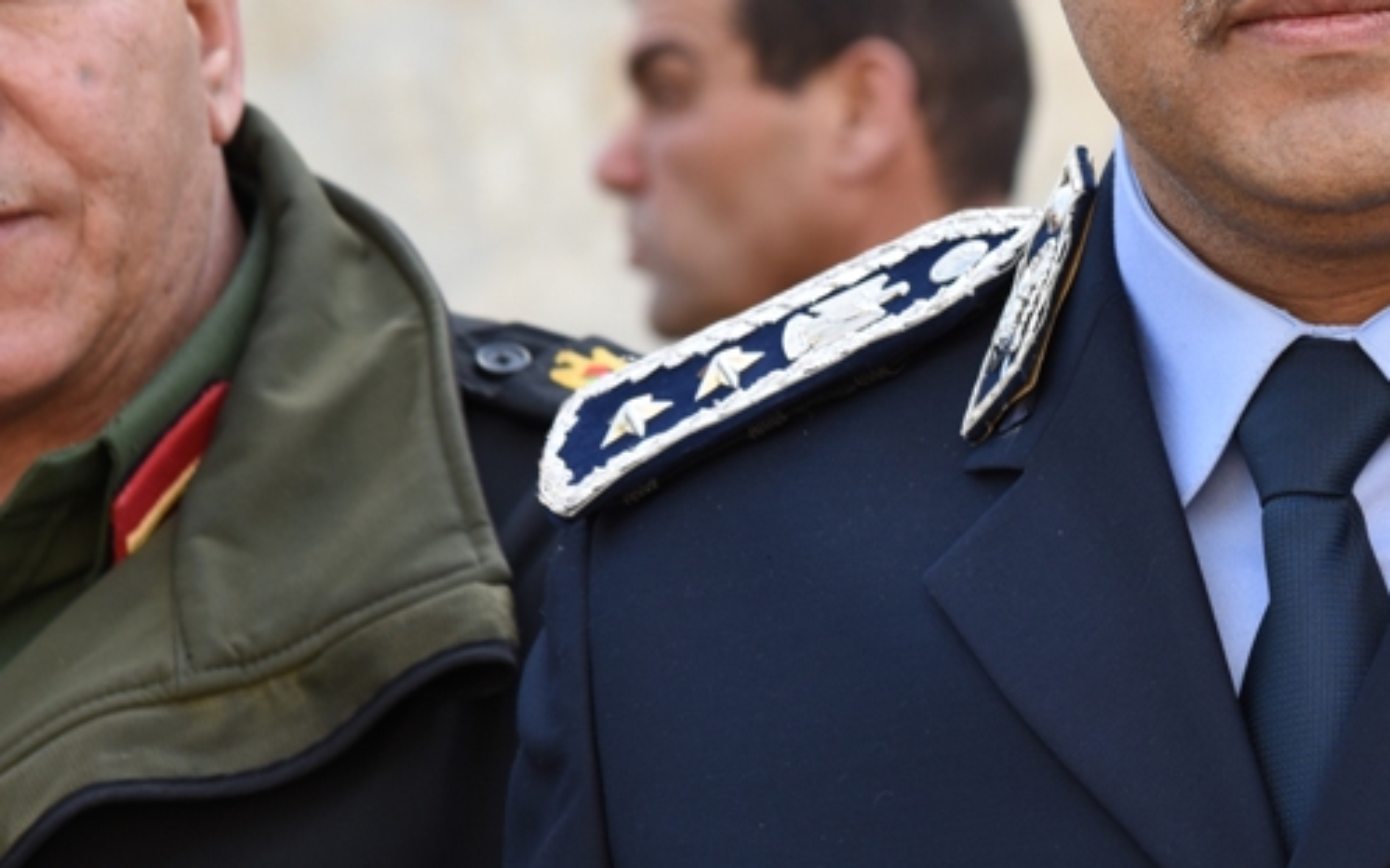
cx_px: 1320
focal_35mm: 220
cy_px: 219
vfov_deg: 6.0
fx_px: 8332
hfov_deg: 9.5
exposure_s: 1/200
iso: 500
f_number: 7.1
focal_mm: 105
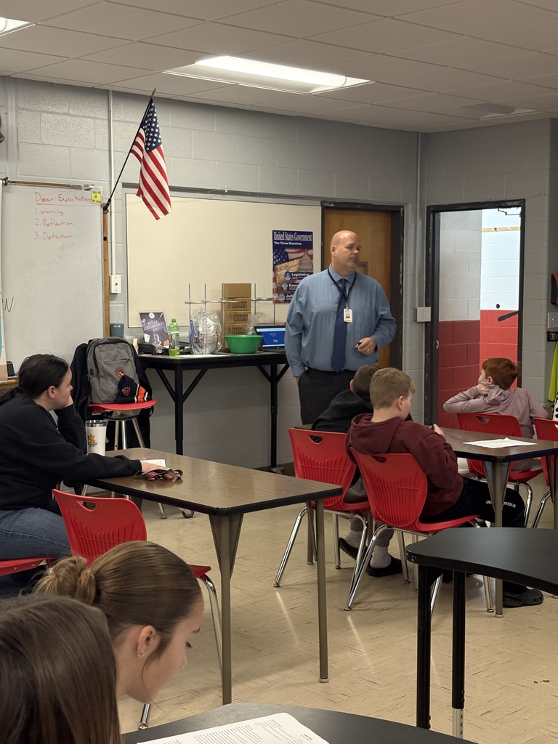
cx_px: 279
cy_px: 372
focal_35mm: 52
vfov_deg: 36.8
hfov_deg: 28.0
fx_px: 1118
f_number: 1.6
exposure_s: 1/38
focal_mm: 5.96
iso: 160
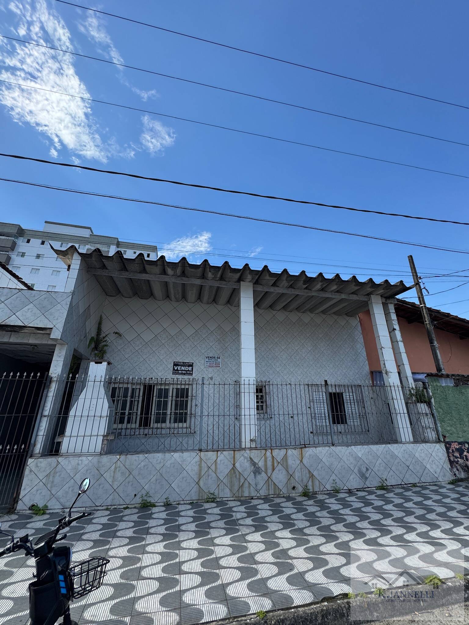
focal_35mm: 14
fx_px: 253
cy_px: 312
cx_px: 234
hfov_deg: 85.7
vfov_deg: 102.1
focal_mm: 2.22
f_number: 2.2
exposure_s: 1/849
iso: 40
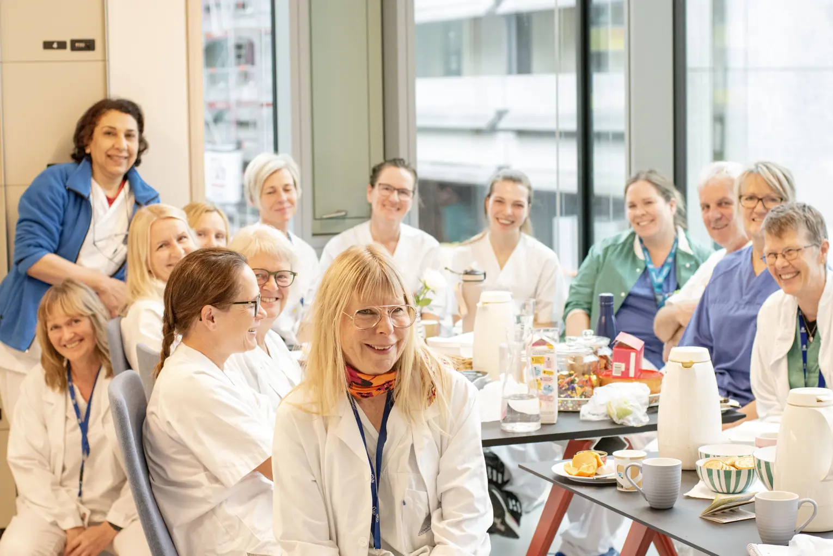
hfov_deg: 27.0
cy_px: 278
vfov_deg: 18.2
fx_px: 1736
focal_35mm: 75
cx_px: 416
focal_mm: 50
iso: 3200
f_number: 4
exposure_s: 1/250
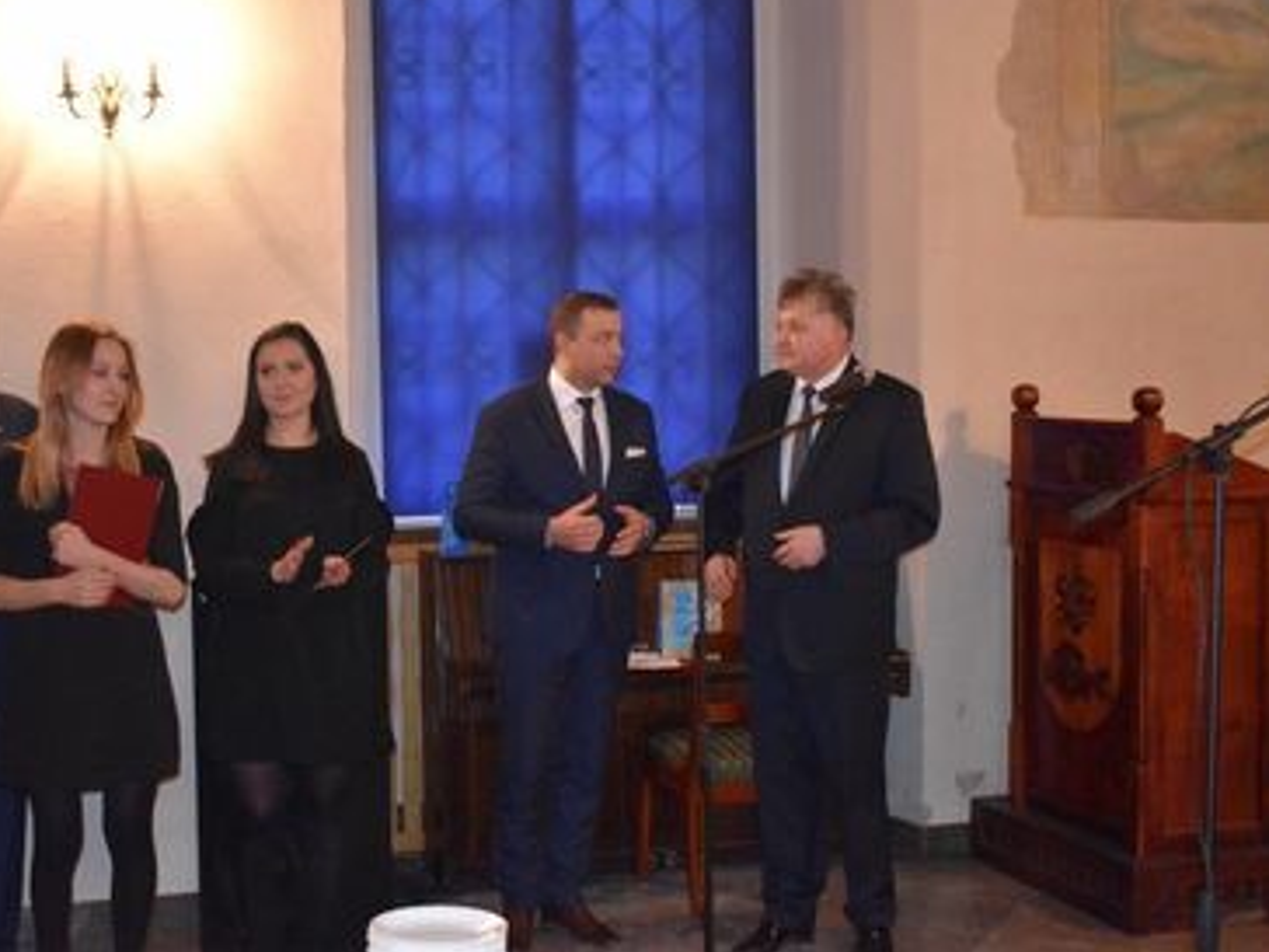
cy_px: 467
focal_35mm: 52
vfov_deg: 28.3
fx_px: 1890
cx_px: 544
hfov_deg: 37.0
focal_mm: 31
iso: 4500
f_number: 4.2
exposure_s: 1/60
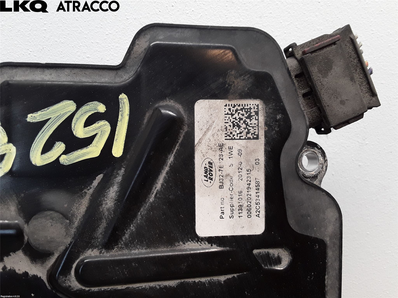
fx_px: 322
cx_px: 199
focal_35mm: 28
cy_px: 149
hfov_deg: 63.4
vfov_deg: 49.7
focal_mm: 2.91
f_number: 1.9
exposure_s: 1/50
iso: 50
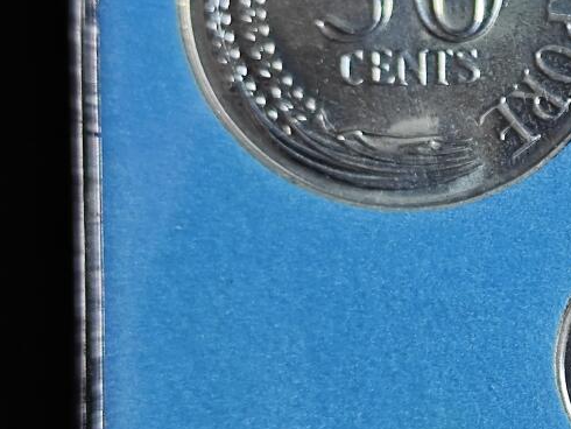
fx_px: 2310
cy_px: 255
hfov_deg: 13.6
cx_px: 712
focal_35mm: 140
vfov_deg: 10.6
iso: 64
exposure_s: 1/100
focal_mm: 5.84
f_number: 1.6
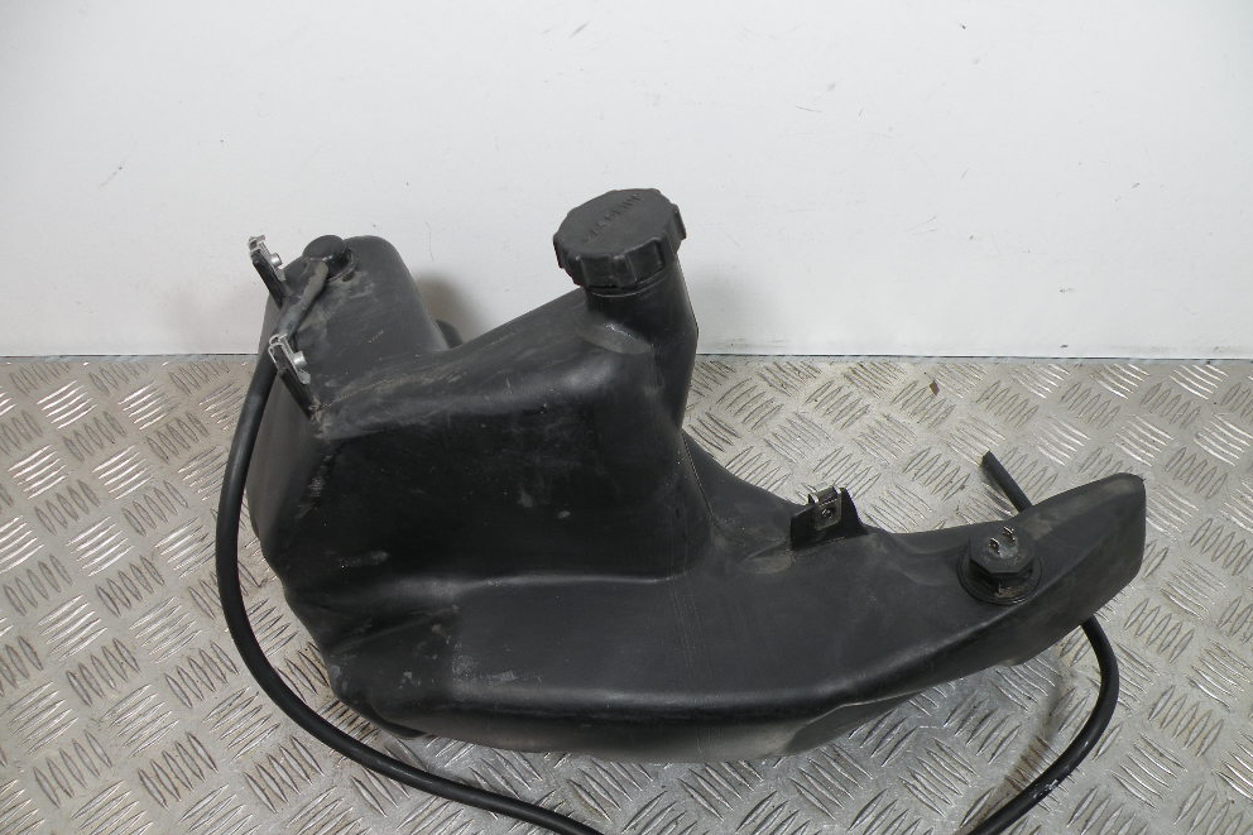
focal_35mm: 29
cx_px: 624
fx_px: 1009
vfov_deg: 44.9
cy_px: 445
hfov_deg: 63.7
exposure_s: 1/73.6
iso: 64
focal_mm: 4.7
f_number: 2.8
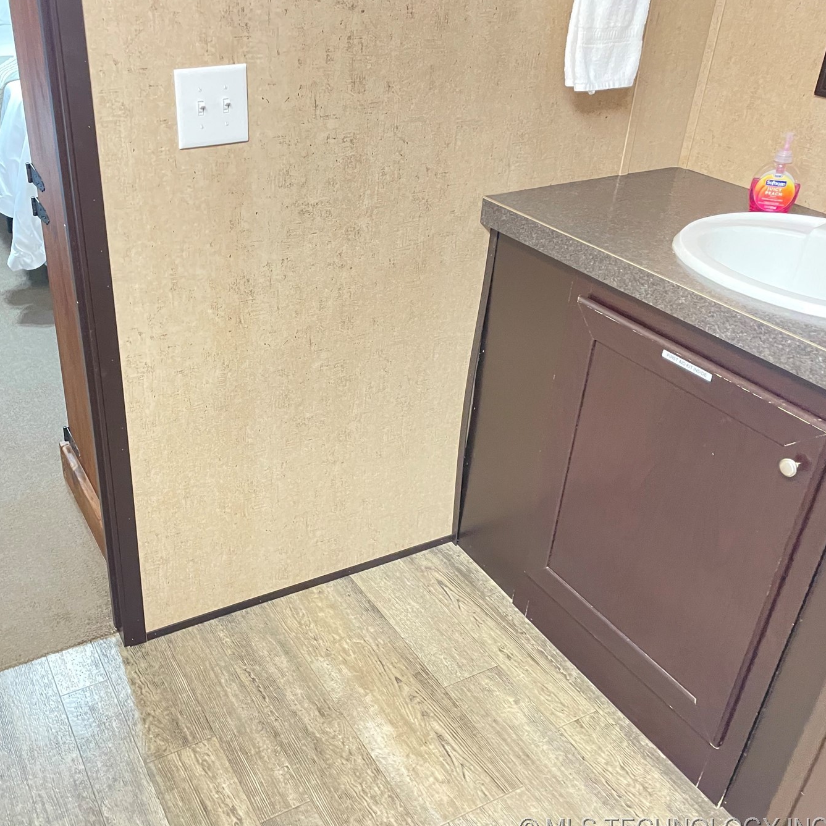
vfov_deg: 49.7
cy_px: 409
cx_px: 305
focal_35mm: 33
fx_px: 891
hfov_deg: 49.2
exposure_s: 1/40
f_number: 1.6
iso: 500
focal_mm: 4.2
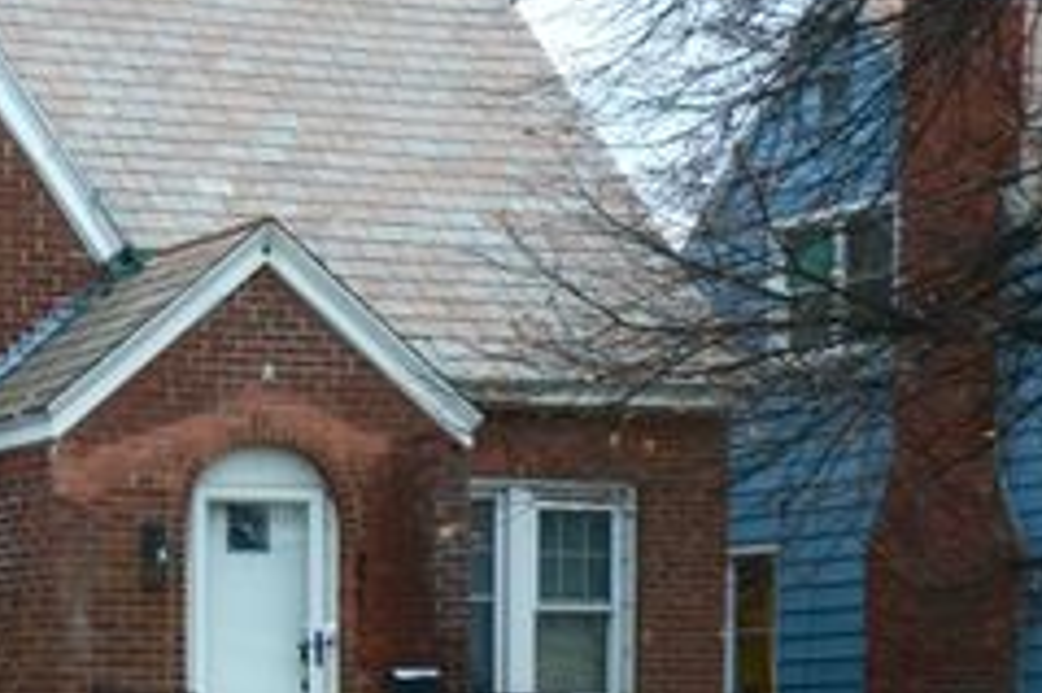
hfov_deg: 17.4
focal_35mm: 115
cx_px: -9
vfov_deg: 11.9
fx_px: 3326
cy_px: 377
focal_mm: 55
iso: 1600
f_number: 5
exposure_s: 1/60
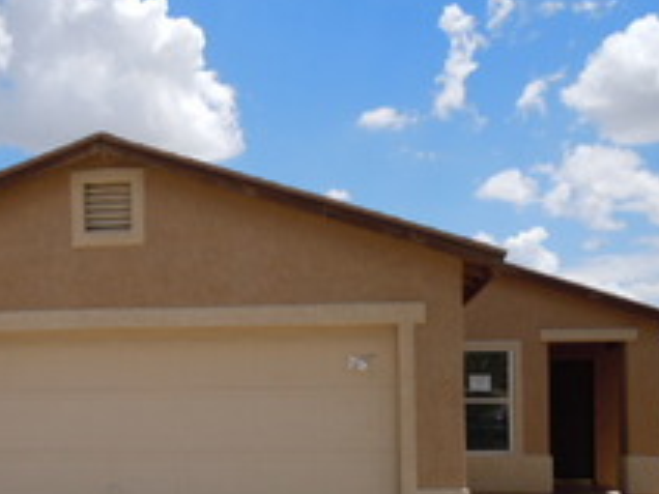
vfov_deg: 29.1
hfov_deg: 38.4
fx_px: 933
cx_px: 208
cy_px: 382
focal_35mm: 49
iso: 100
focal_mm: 5.4
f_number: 7
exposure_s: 1/400
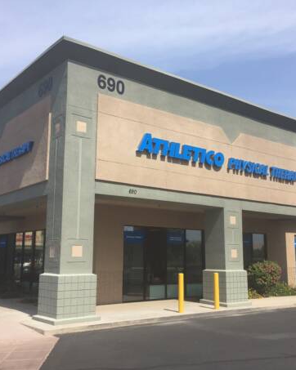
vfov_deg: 48.0
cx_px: 154
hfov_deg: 39.1
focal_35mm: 38
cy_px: 185
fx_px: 416
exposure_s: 1/1980
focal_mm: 4.15
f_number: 2.2
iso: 32
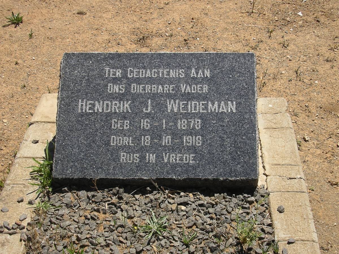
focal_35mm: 65
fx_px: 637
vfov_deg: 22.6
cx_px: 170
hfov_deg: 29.8
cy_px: 127
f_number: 5.2
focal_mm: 10
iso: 50
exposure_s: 1/320
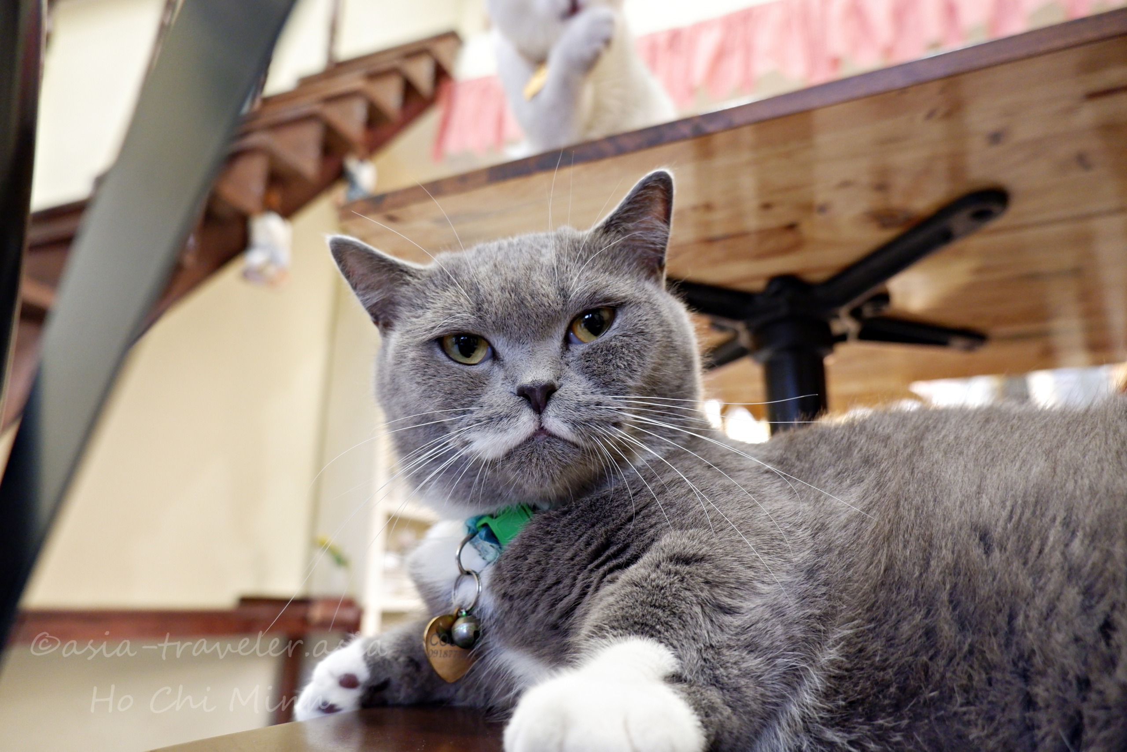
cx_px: 564
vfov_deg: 55.1
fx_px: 720
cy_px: 376
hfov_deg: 76.1
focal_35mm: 23
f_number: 3.5
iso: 1600
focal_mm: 15
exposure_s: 1/25
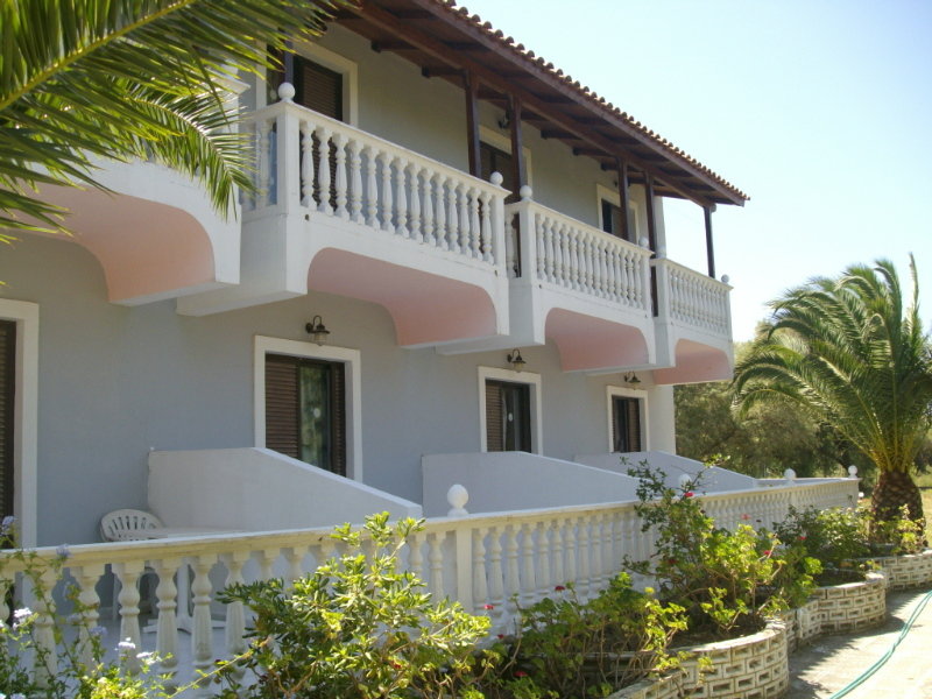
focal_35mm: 36
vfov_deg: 39.7
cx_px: 466
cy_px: 350
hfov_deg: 51.4
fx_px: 969
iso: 80
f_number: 2.7
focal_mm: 6
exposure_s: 1/640
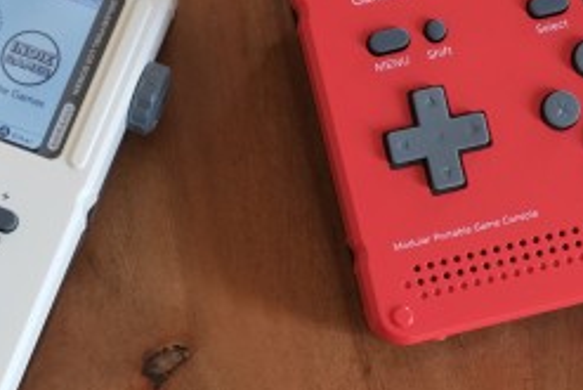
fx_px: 2204
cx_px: 208
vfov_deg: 10.1
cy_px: 123
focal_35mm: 136
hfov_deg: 15.0
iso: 1600
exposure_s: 1/100
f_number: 4.5
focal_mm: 37.6
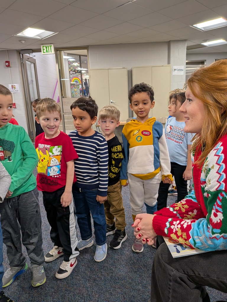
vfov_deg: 71.6
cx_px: 114
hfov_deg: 56.8
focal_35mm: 24
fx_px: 210
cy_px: 151
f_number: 1.7
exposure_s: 1/109
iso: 46
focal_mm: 4.53
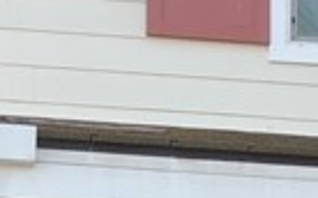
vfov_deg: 5.4
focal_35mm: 236
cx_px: 97
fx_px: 2044
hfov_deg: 8.9
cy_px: 465
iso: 100
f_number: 5.5
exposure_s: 1/60
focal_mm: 5.3
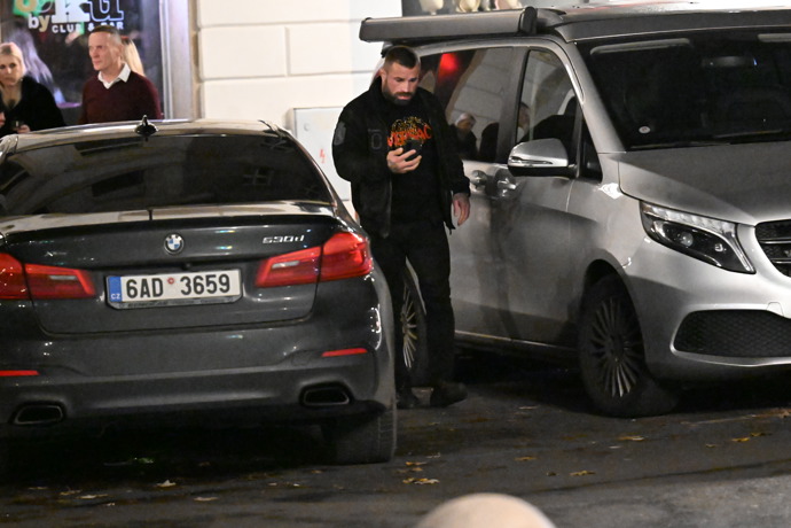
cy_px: 264
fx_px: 4108
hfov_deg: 11.0
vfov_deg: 7.3
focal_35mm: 187
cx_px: 396
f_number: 2.8
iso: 25600
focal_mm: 125
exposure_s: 1/80
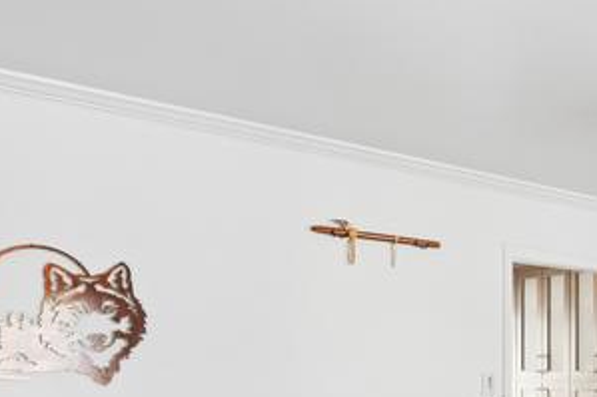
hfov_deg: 33.5
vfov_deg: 26.9
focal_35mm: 48
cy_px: 373
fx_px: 796
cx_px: 717
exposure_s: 1/10
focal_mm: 14
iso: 1000
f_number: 8
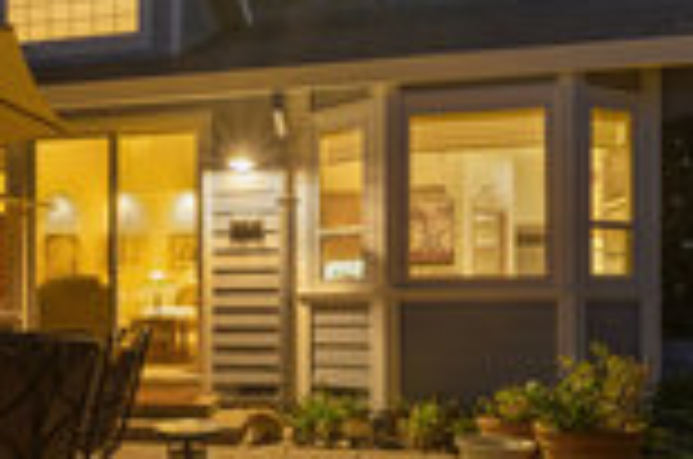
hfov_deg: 54.1
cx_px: 200
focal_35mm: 34
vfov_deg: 37.5
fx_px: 653
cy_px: 360
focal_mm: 12
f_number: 11
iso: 400
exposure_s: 4
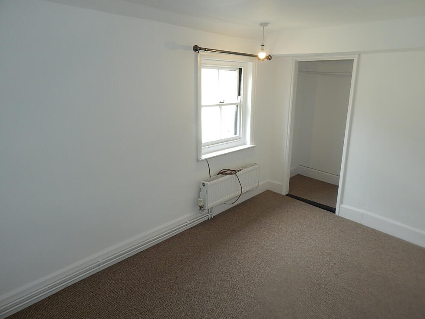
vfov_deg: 58.9
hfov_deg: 73.9
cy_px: 156
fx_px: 282
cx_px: 211
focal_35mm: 23
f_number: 3
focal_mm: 4
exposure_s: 1/30
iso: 125
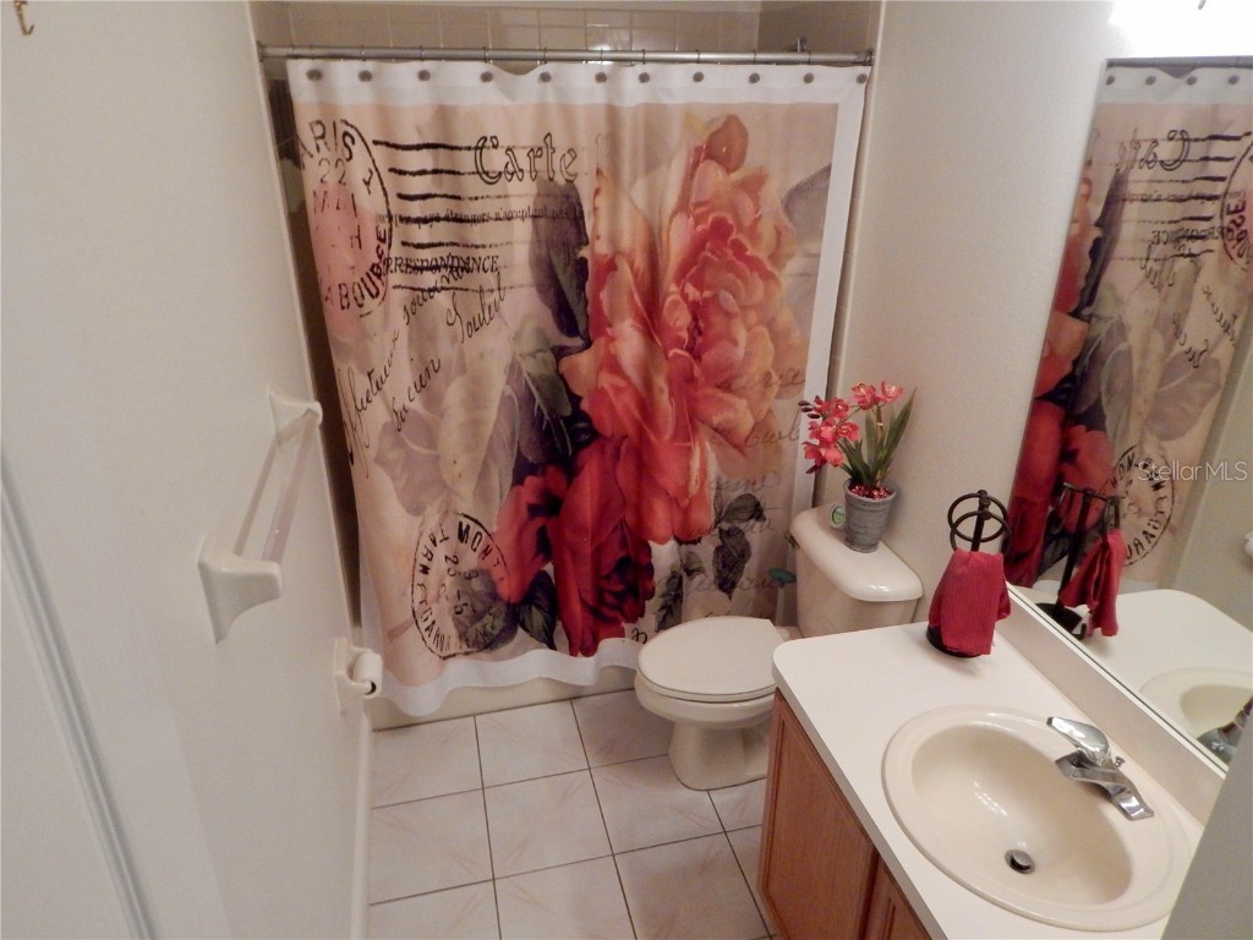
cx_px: 626
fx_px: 796
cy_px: 470
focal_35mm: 22
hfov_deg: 76.4
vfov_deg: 61.1
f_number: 3
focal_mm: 4
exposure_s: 1/30
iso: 400
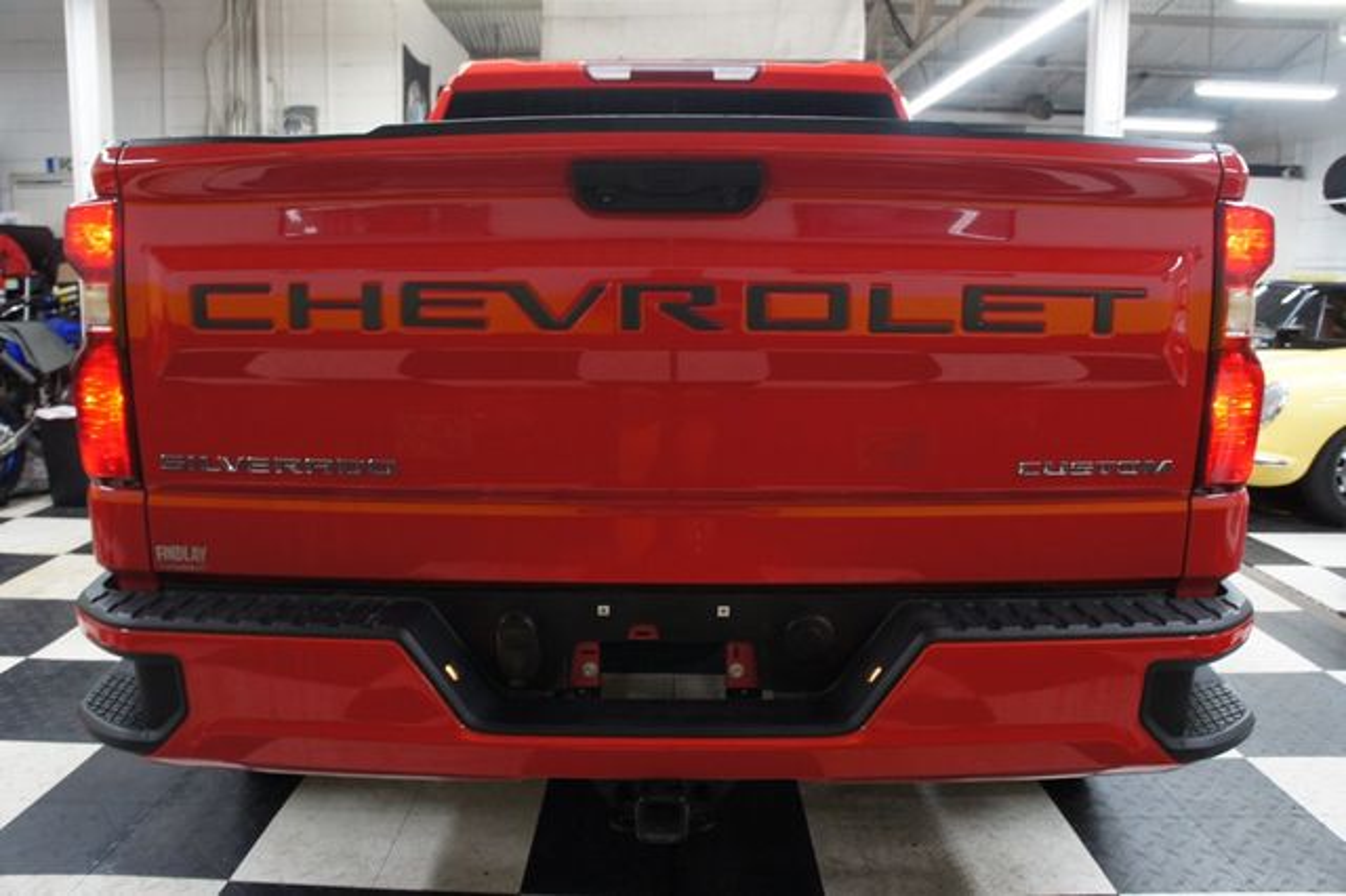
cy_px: 448
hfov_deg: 67.4
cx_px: 673
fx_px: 1009
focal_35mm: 27
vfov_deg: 47.9
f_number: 3.5
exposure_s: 1/30
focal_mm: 18
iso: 640
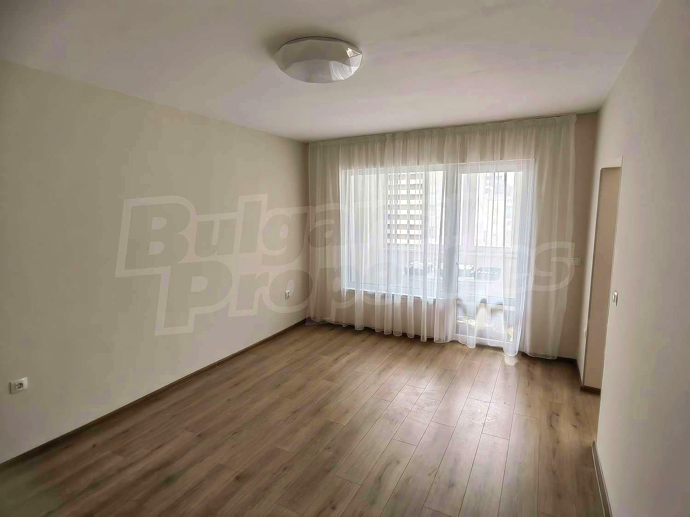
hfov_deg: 87.8
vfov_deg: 71.6
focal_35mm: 18
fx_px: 359
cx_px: 345
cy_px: 258
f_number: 2.2
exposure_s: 1/100
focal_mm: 1.68
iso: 100
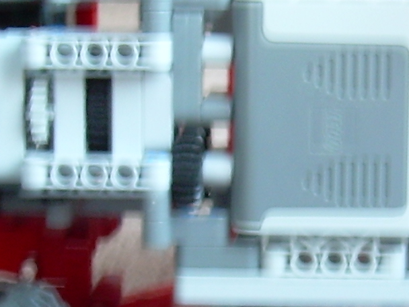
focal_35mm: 142
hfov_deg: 13.8
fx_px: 1678
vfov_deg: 10.4
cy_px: 192
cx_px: 311
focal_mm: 6.3
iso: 59
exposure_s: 1/2.6
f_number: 2.8
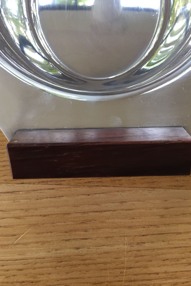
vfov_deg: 60.3
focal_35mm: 31
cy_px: 144
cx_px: 99
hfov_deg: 42.3
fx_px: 247
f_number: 2.2
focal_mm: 4.15
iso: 125
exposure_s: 1/33
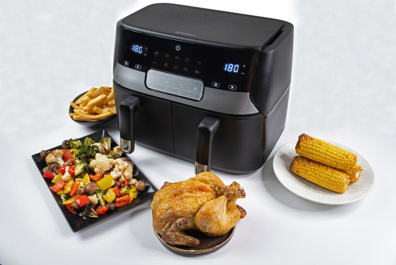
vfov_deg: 37.9
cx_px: 198
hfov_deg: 54.4
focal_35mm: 35
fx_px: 385
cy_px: 132
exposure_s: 1/10
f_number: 16
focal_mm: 35
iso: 200
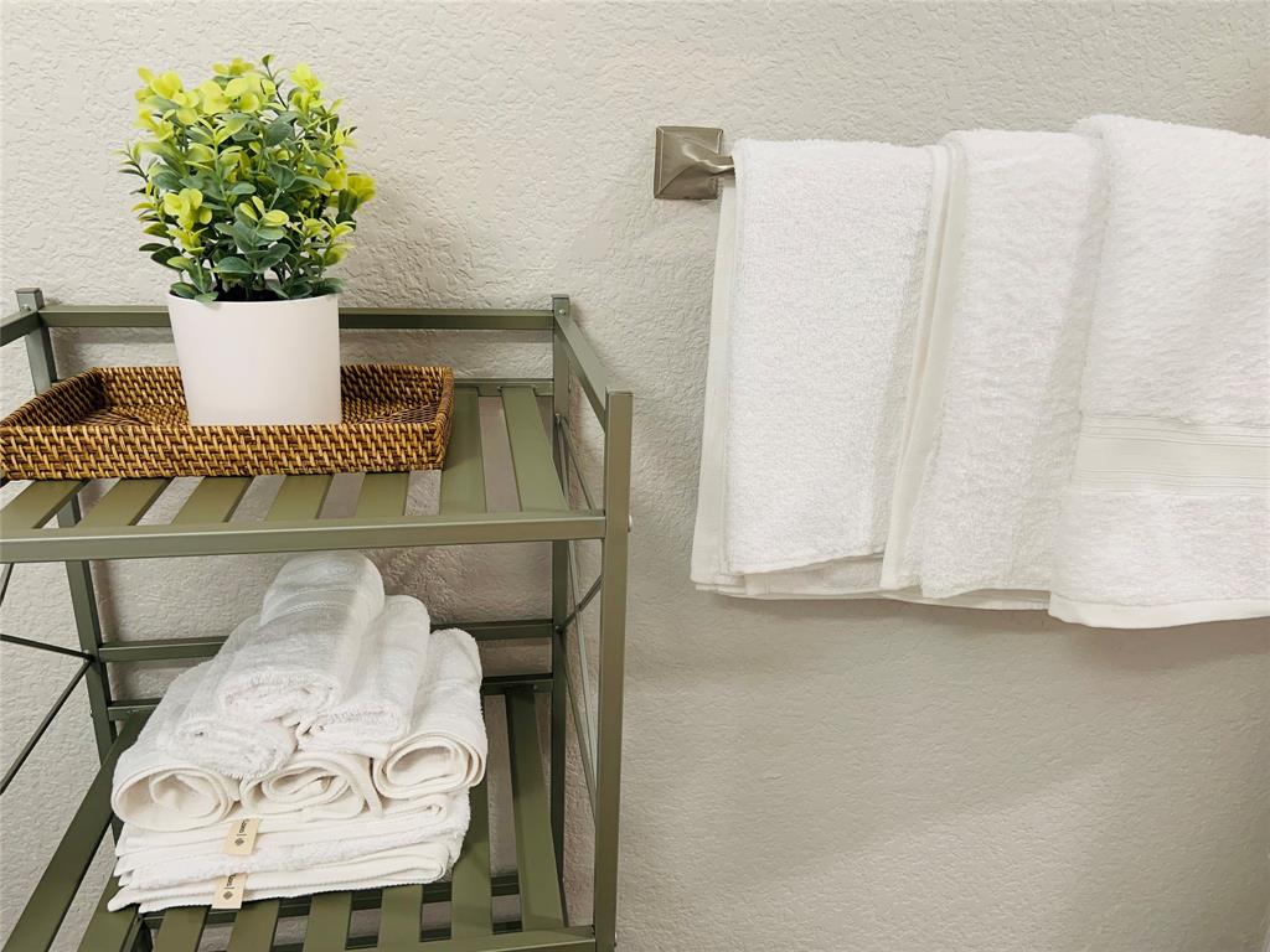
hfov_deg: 67.3
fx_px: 954
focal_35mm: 26
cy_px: 476
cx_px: 635
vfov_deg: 53.1
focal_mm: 4.25
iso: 100
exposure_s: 1/60
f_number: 1.8
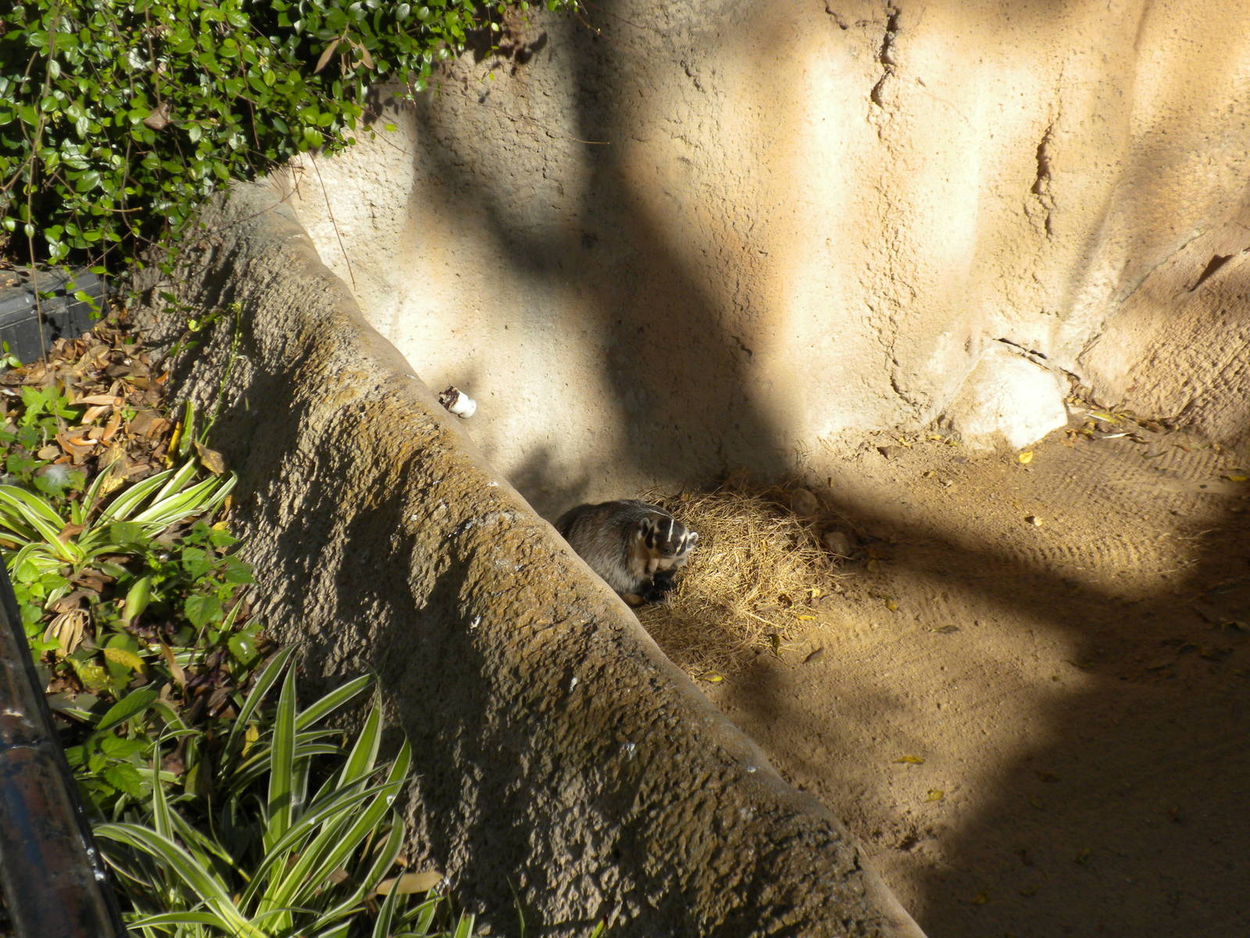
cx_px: 625
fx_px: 1878
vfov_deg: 28.0
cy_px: 469
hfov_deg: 36.8
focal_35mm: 52
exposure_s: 1/360
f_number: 4.3
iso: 64
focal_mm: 9.1
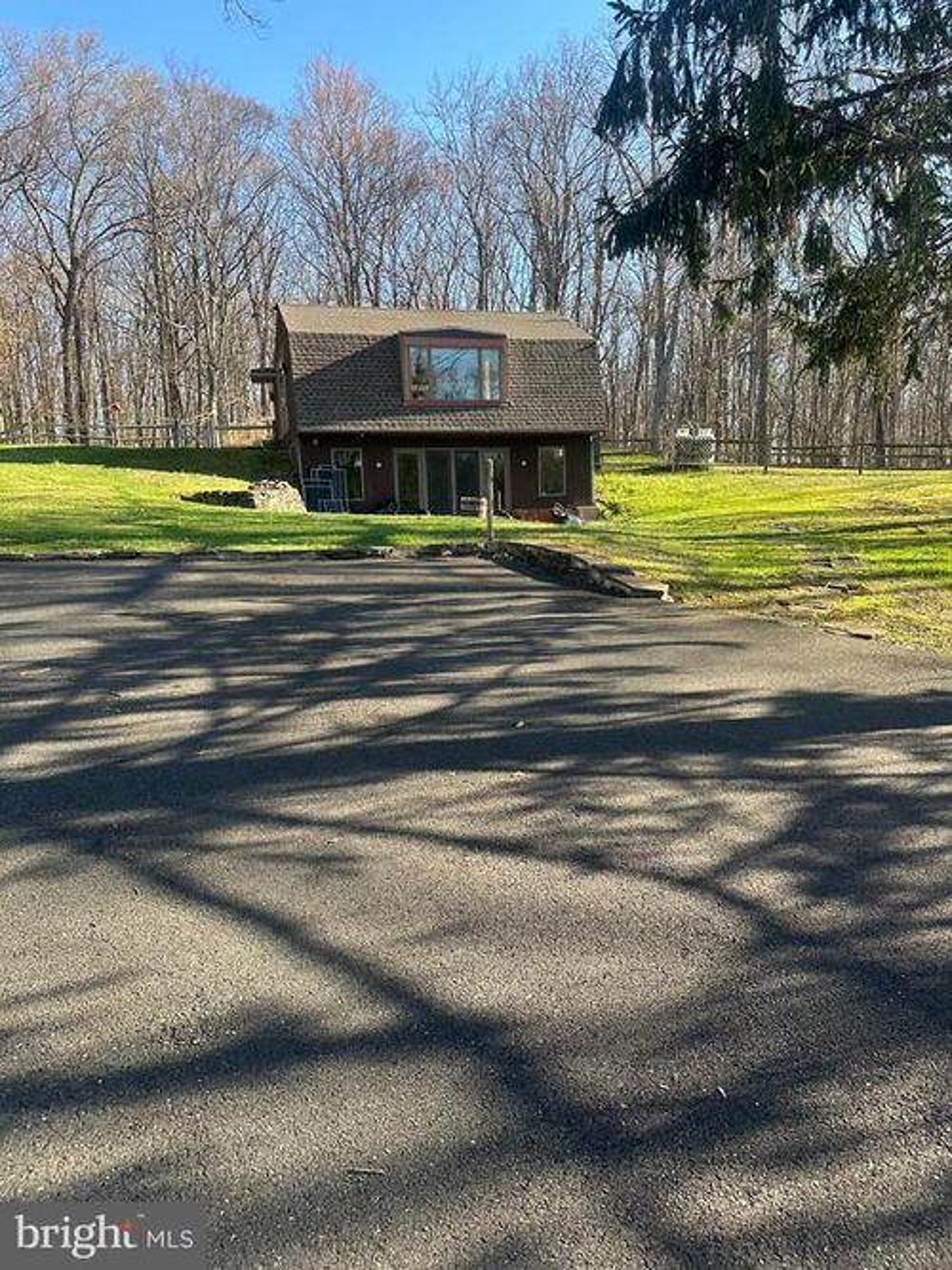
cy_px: 635
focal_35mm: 24
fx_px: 880
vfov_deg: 71.6
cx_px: 476
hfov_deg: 56.8
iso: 80
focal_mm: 6.86
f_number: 1.78
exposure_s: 1/773
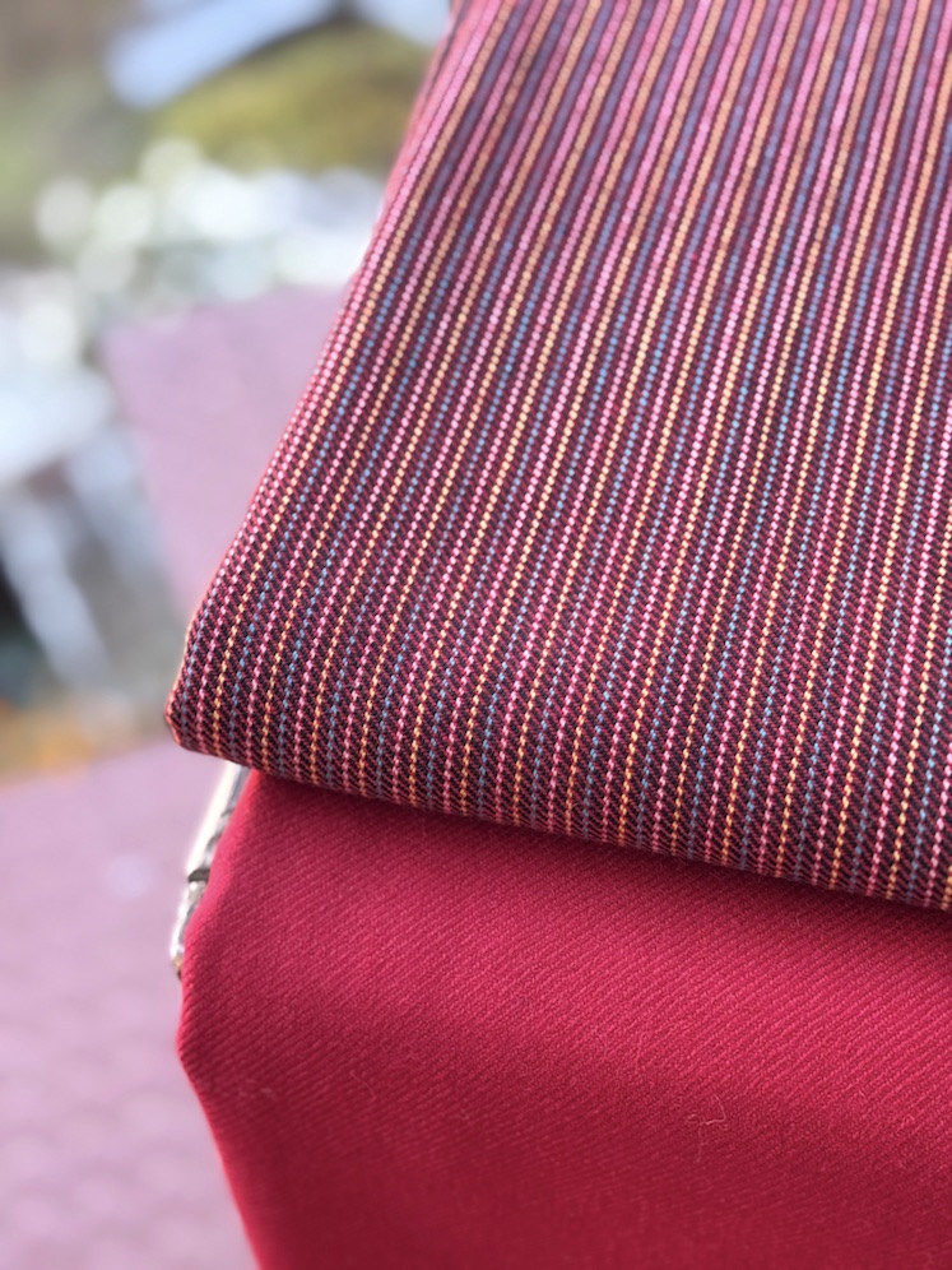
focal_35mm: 48
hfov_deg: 30.3
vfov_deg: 39.7
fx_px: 1760
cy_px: 635
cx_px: 476
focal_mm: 6.76
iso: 64
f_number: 1.78
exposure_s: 1/121
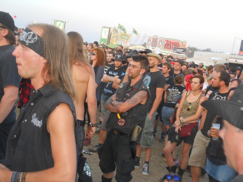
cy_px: 91
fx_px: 463
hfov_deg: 29.4
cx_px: 122
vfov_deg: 22.3
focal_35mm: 66
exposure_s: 1/60
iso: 250
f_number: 4.3
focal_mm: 11.7
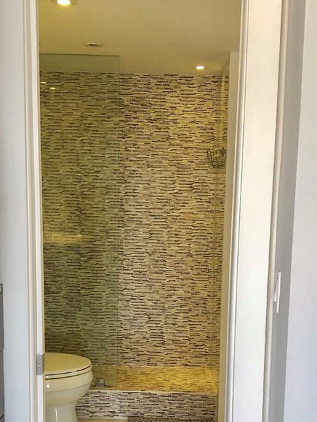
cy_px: 290
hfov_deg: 28.0
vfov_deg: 36.3
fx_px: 635
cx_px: 176
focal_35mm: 52
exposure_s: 1/30
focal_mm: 4
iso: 32
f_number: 1.8
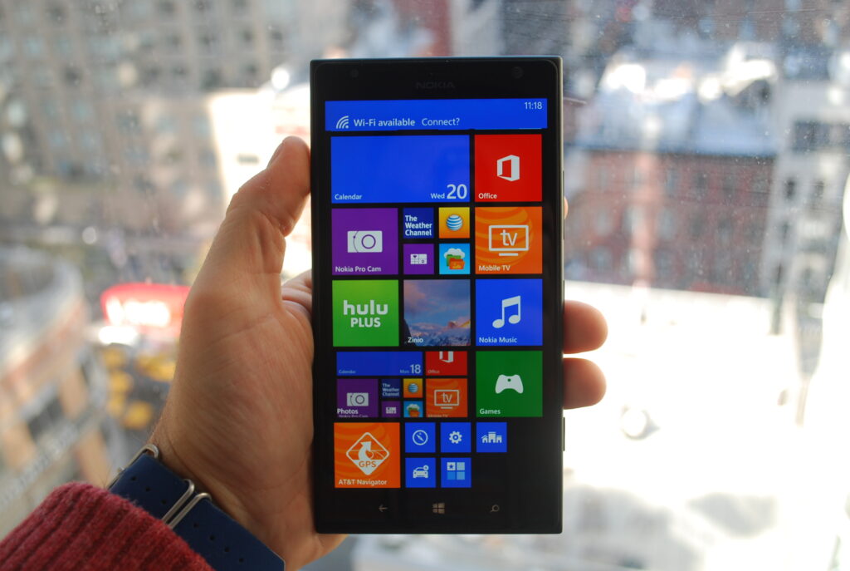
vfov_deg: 37.0
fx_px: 852
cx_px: 425
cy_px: 286
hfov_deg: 53.0
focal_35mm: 36
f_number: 4.5
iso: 200
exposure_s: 1/80
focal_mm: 24
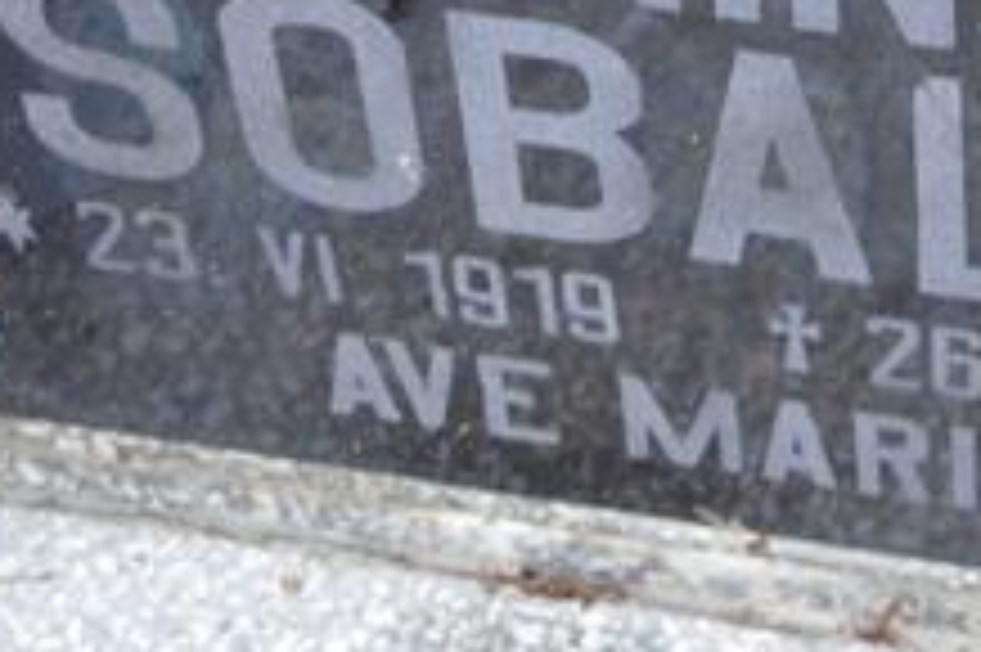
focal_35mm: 150
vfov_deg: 9.0
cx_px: 801
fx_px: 4084
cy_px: -171
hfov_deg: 13.6
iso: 400
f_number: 4.2
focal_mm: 34
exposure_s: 1/40
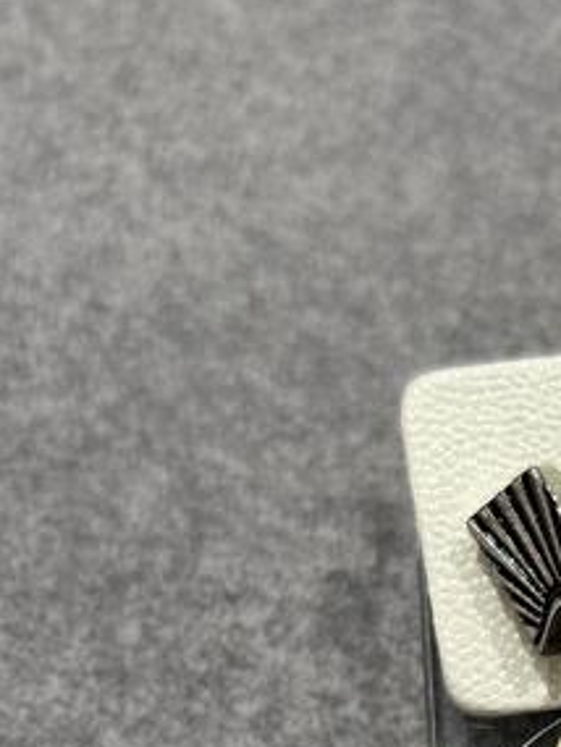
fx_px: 1576
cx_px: 739
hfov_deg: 18.7
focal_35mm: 73
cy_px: 826
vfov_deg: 24.8
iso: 40
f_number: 1.5
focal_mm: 5.7
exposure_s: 1/120
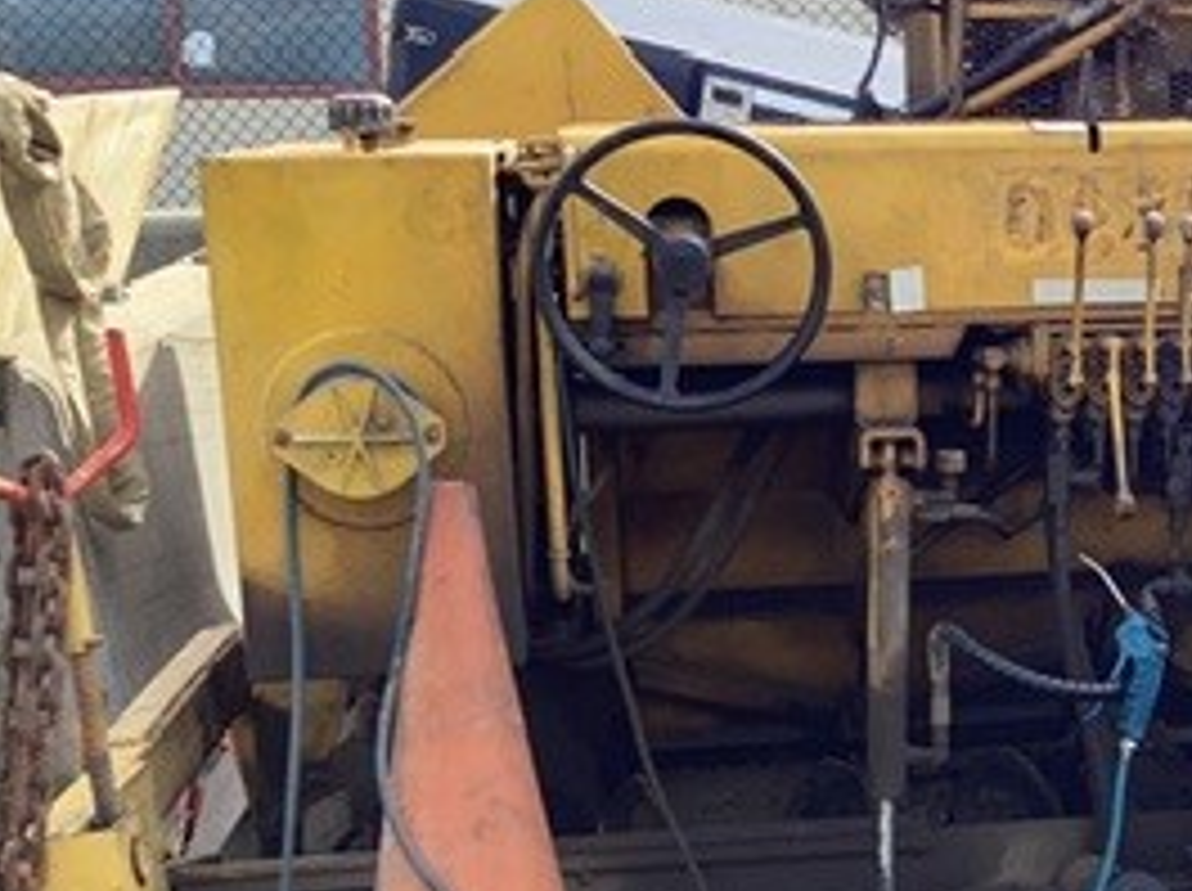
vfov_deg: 19.4
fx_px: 2579
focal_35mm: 75
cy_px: 702
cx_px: 1143
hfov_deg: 25.0
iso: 25
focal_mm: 3.3
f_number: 2.4
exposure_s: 1/384
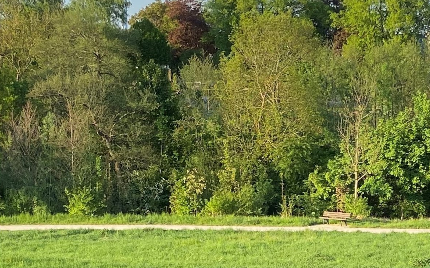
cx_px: 216
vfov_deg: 44.3
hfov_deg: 66.5
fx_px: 328
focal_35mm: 28
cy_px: 107
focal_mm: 4.25
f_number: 1.8
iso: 32
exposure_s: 1/1016
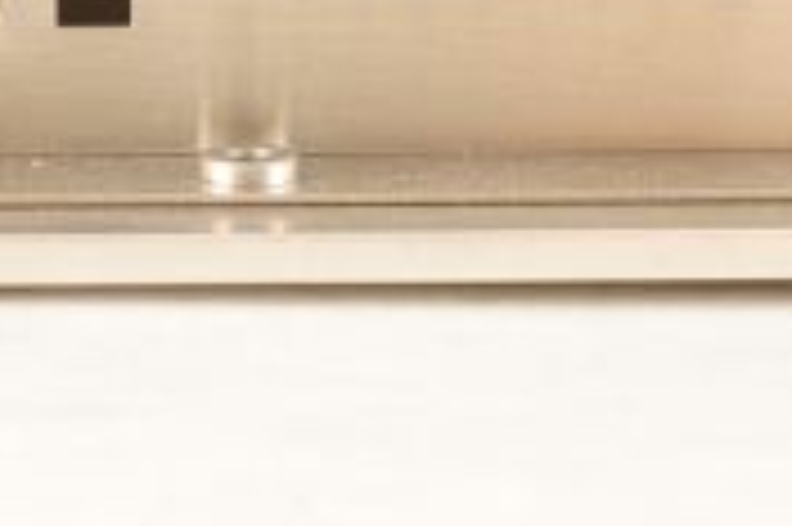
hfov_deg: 12.1
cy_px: -227
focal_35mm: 170
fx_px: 3736
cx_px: 194
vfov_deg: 7.9
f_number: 9
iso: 1600
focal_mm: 50
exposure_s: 1/125
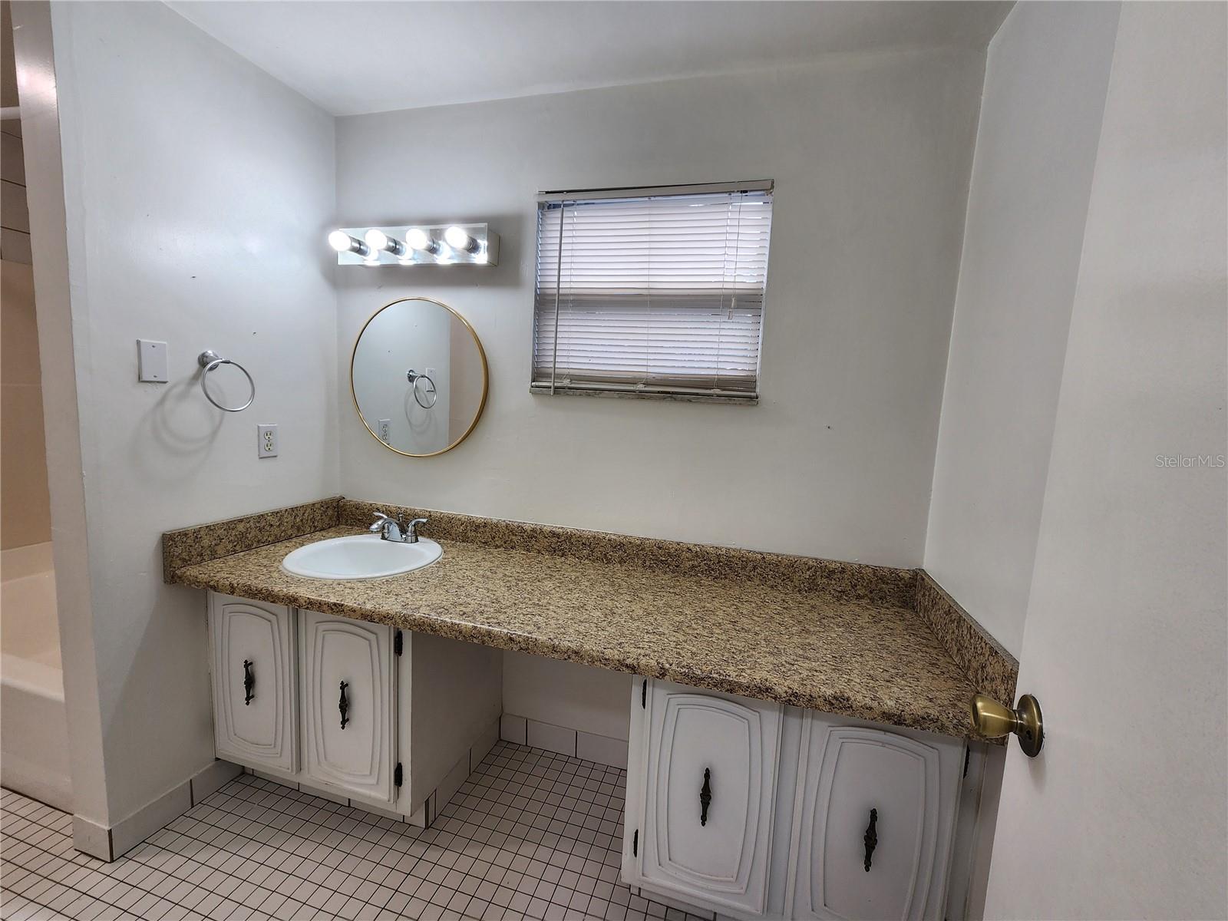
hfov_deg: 106.2
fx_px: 461
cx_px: 614
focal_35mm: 13
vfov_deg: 89.9
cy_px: 460
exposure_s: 1/120
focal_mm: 2.2
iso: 80
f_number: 2.2
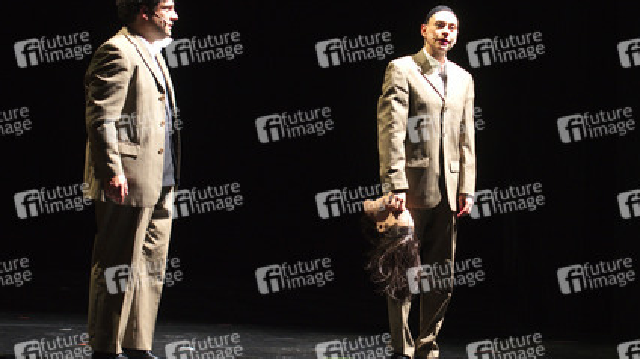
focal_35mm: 78
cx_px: 315
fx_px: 1323
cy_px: 163
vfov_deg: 15.5
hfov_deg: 27.2
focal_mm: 70
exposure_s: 1/100
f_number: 2.8
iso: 1600
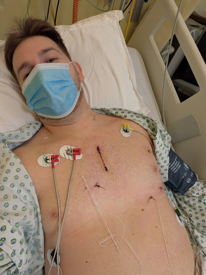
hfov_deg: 63.4
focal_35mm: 21
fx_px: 167
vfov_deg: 79.0
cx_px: 103
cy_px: 138
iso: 293
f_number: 2.2
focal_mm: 2.74
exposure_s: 1/100
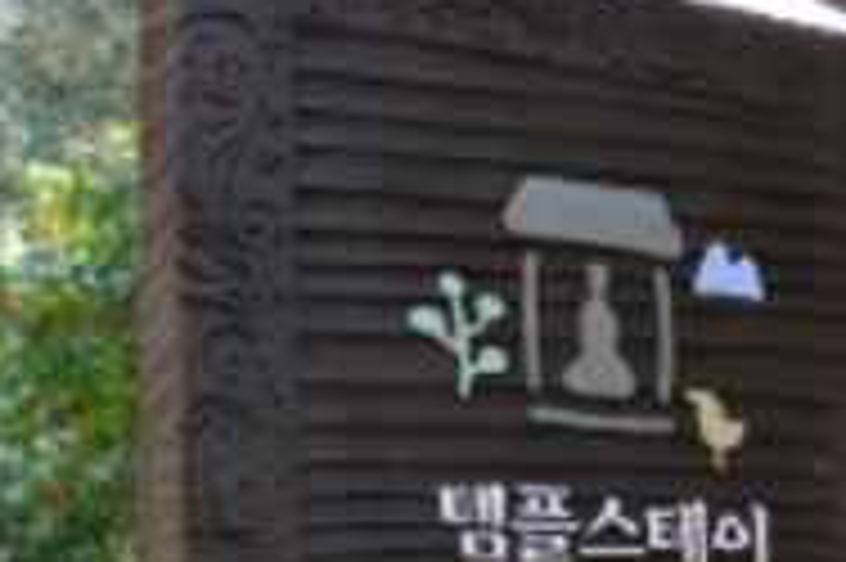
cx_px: 1022
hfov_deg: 18.0
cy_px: 809
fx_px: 2536
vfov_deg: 12.1
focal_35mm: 108
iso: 200
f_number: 3.5
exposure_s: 1/320
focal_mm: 11
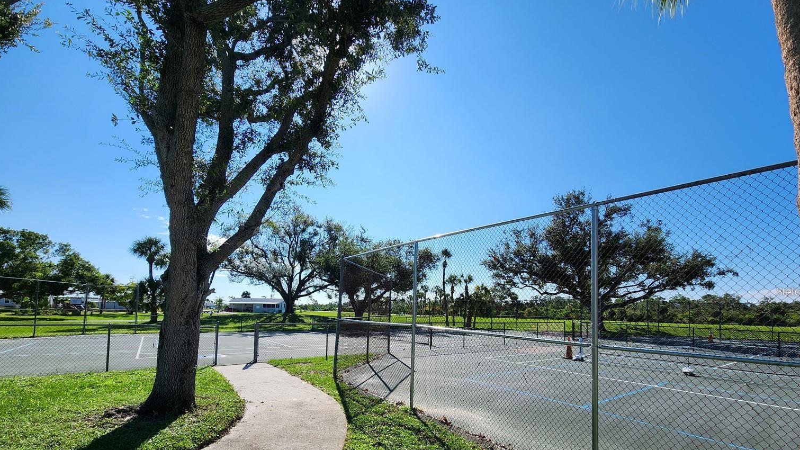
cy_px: 291
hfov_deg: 103.0
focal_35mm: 15
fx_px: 318
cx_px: 403
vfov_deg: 69.0
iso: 50
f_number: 2.2
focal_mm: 2.2
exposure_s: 1/2456
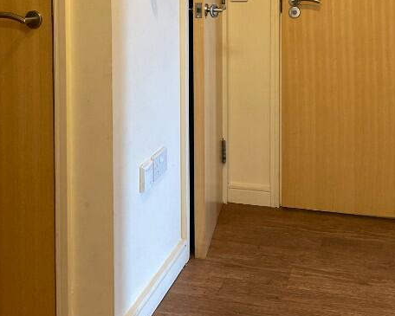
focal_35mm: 57
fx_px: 666
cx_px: 178
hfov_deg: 33.0
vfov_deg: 25.7
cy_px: 23
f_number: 1.6
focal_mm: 4.2
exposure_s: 1/50
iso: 250
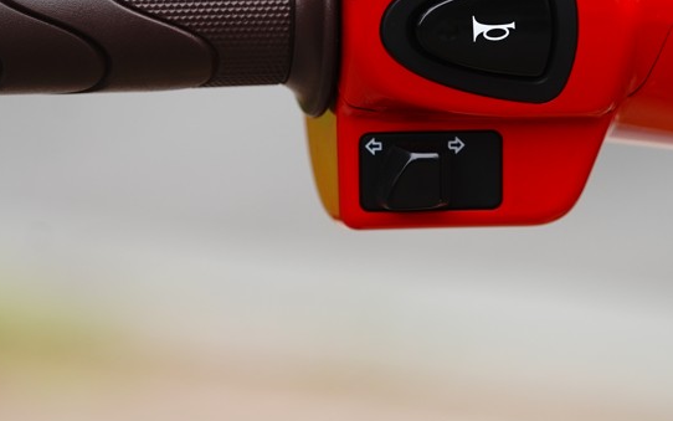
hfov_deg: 7.0
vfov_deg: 4.4
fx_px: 5504
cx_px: 379
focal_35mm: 300
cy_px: 37
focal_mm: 133
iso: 800
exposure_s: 1/200
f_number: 4
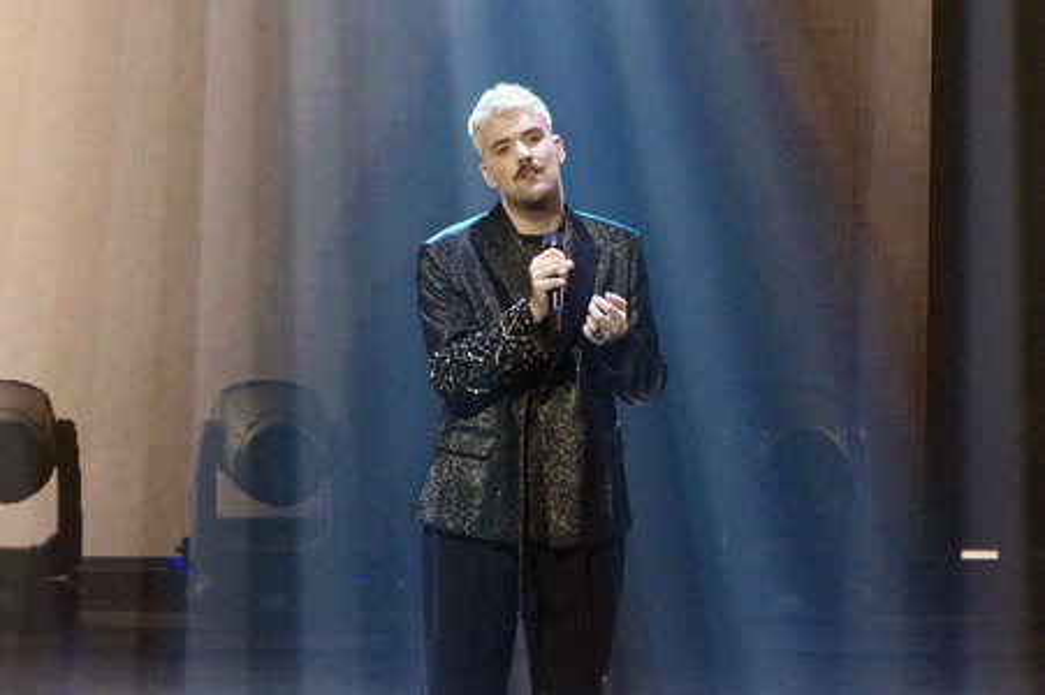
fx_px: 8702
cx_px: 522
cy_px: 348
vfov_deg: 4.6
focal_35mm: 300
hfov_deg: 6.9
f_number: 5.6
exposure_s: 1/125
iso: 2500
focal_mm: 200
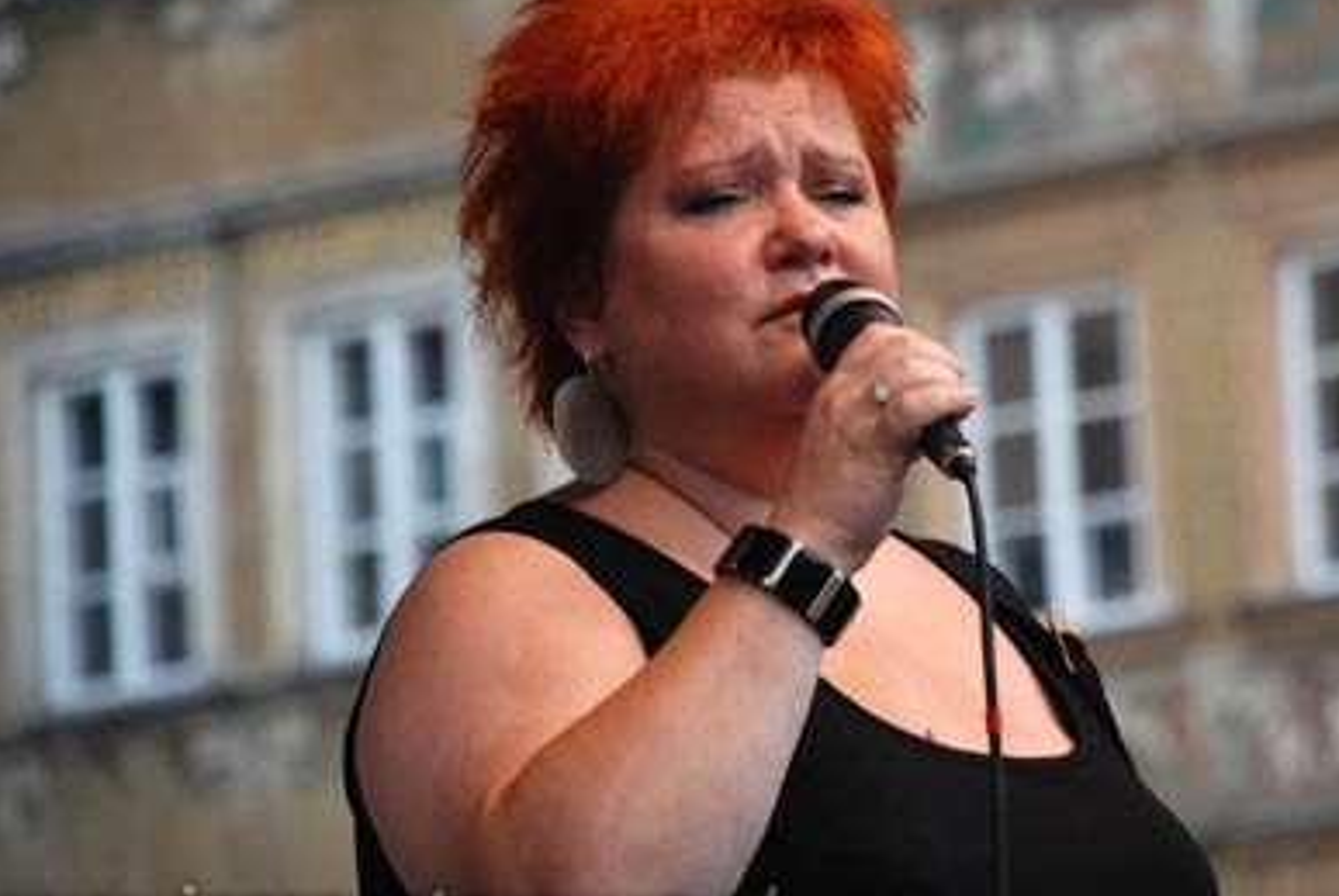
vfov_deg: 5.3
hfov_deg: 7.9
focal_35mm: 262
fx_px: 9743
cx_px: 855
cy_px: 372
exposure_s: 1/100
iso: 1250
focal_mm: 135
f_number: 5.6
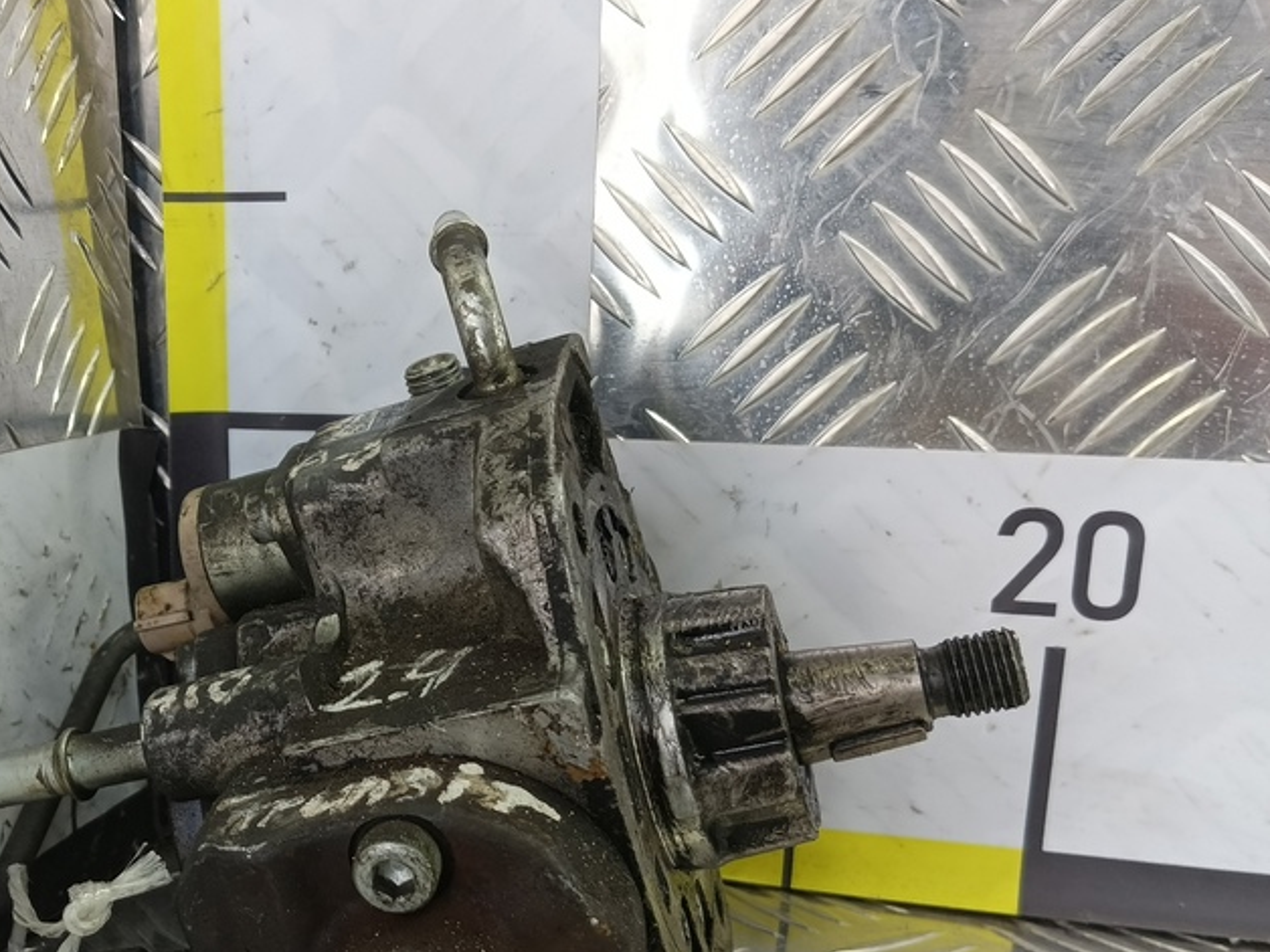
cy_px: 663
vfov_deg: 32.5
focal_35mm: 44
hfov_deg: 41.7
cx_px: 318
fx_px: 1614
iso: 113
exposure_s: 1/50
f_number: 1.6
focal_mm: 4.11
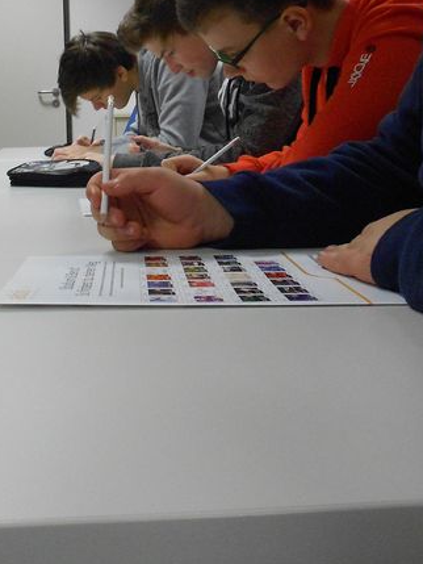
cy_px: 160
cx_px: 85
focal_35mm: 45
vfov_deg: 41.2
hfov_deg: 31.4
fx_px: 733
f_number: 3.2
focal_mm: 4.6
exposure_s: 1/50
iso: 400
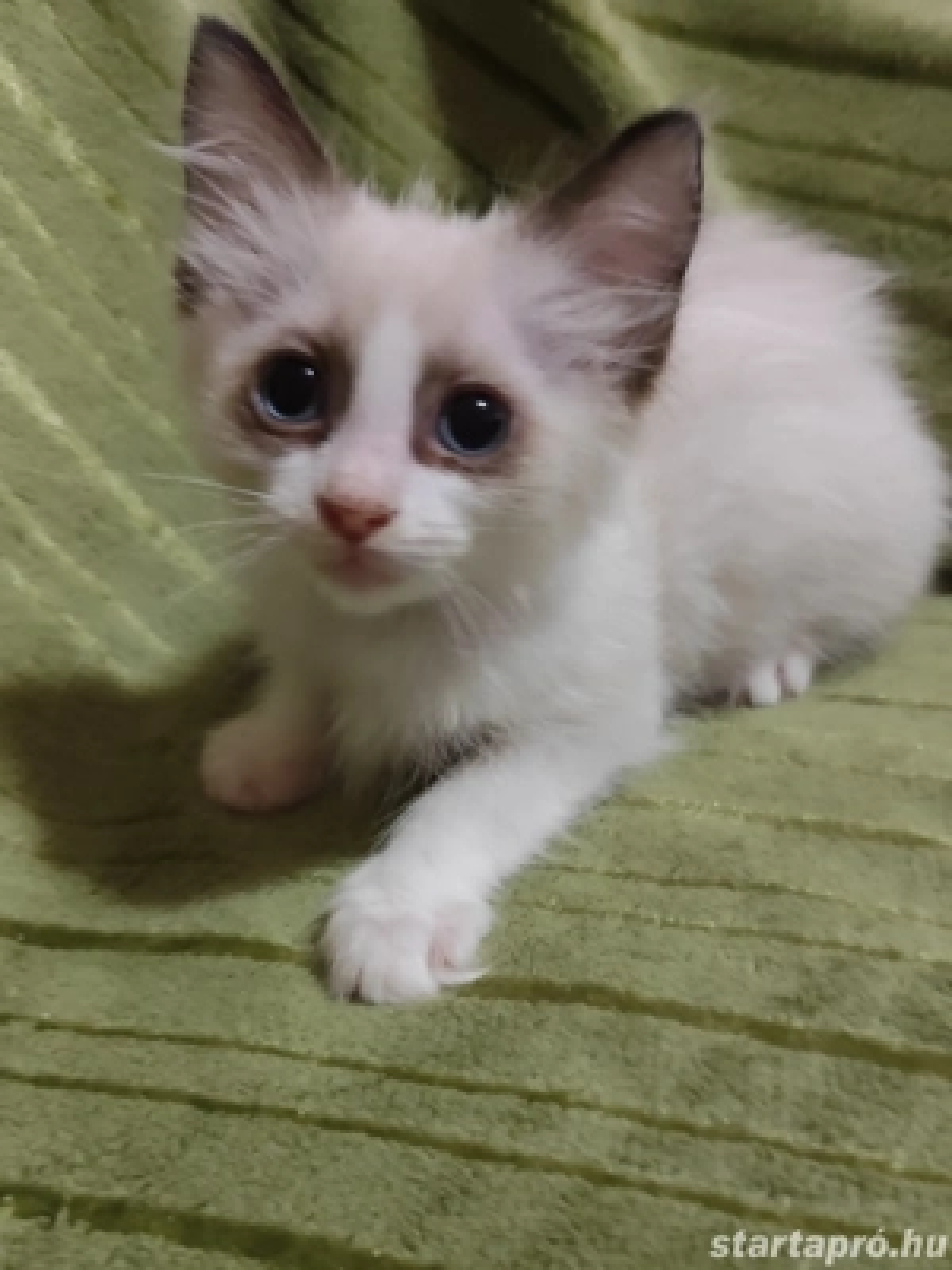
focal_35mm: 23
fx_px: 843
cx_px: 476
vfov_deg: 73.9
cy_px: 635
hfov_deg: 58.9
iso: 1250
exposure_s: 1/25
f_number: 1.65
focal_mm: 6.14
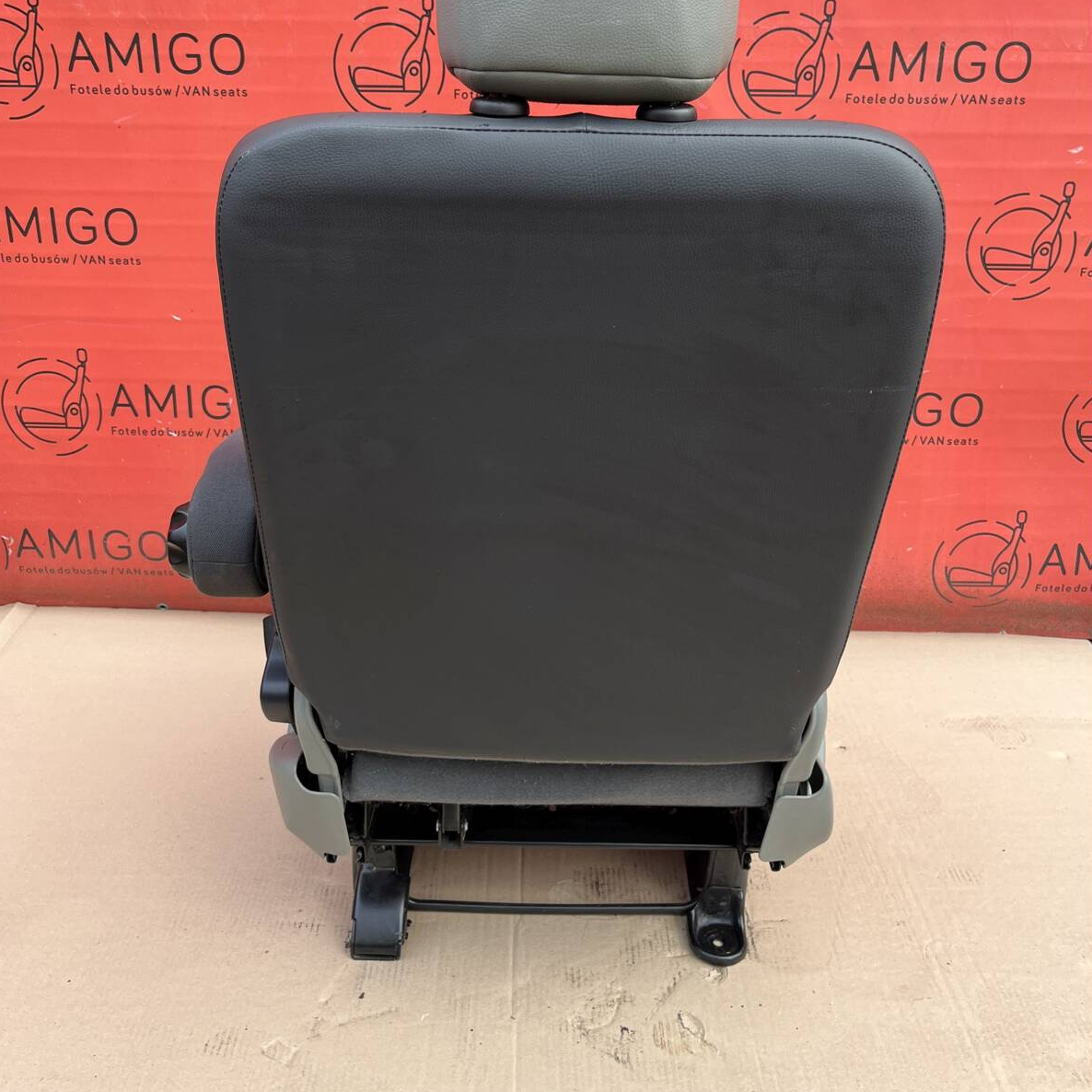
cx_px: 548
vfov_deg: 52.2
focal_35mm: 31
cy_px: 436
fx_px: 1106
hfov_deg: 52.5
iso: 32
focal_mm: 5.1
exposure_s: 1/133
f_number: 1.6
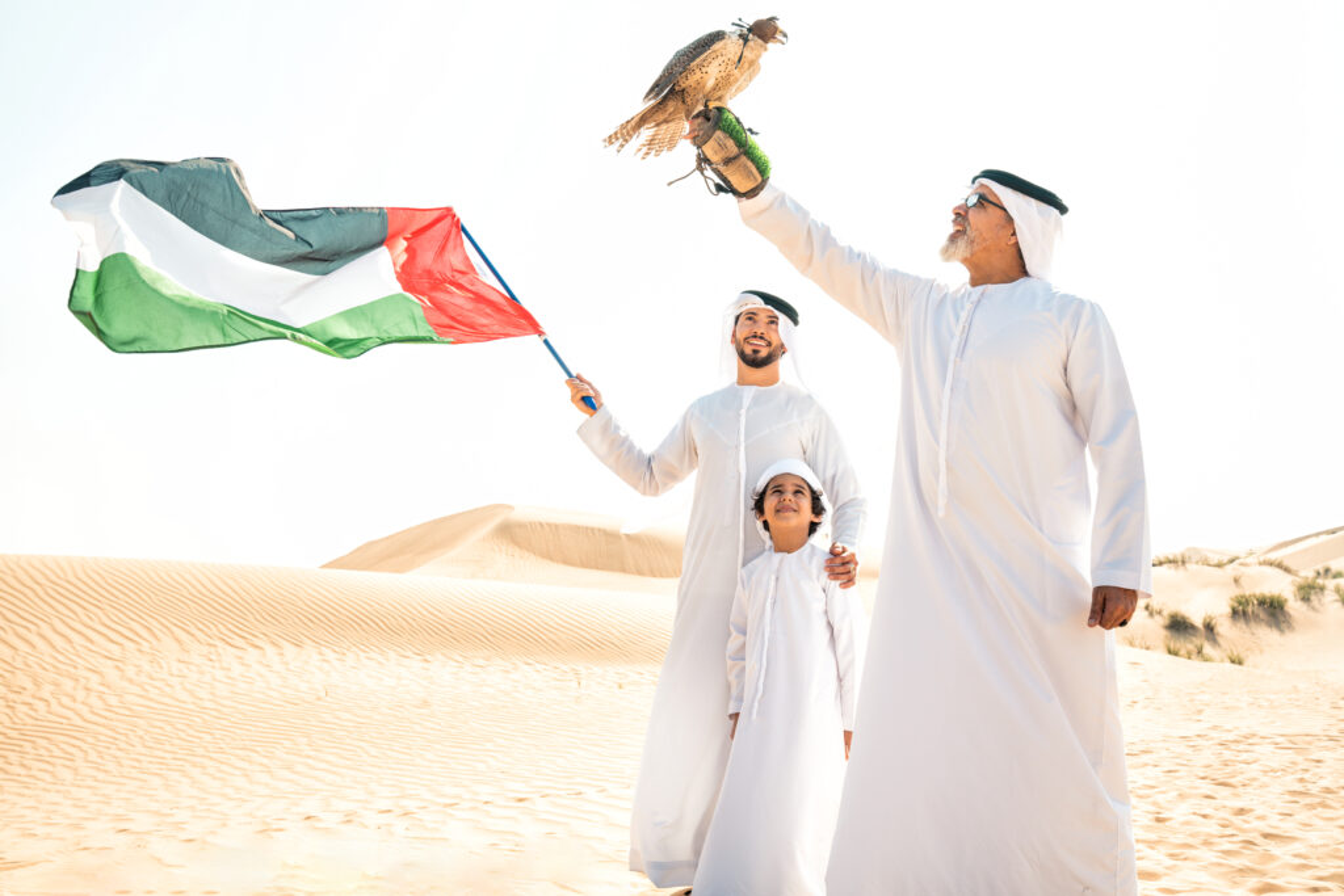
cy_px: 448
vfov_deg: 40.9
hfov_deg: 58.4
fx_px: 1202
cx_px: 672
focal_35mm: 32
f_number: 6.3
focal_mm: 32.2
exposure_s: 1/400
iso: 125
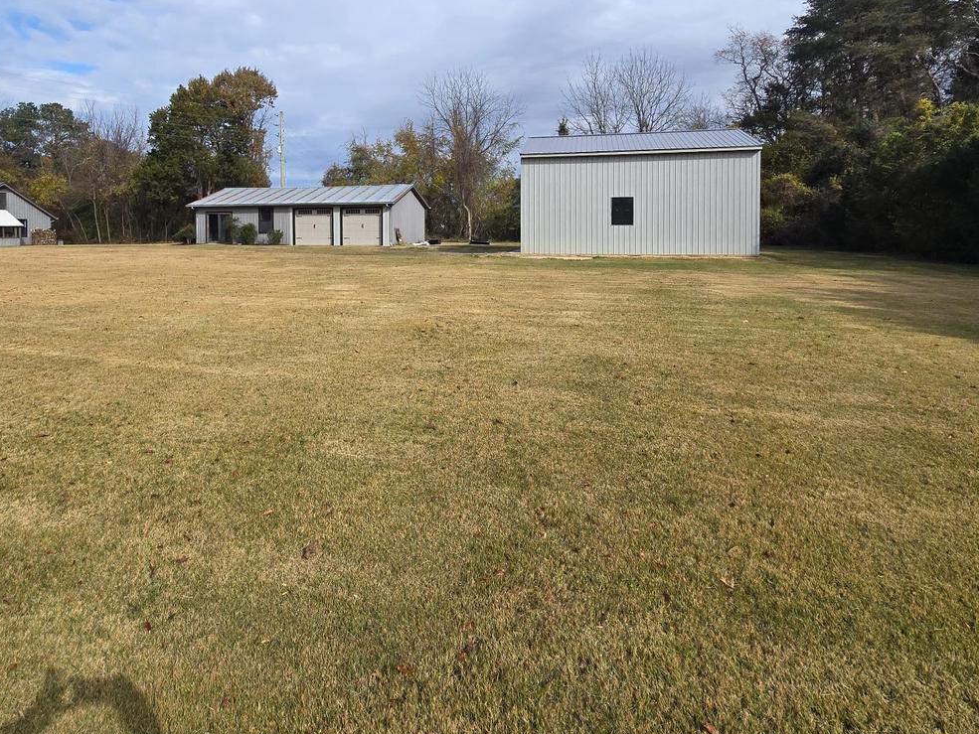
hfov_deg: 84.5
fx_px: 537
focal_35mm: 19
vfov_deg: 66.9
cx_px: 454
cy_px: 248
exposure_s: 1/2767
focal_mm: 2.2
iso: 50
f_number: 2.2
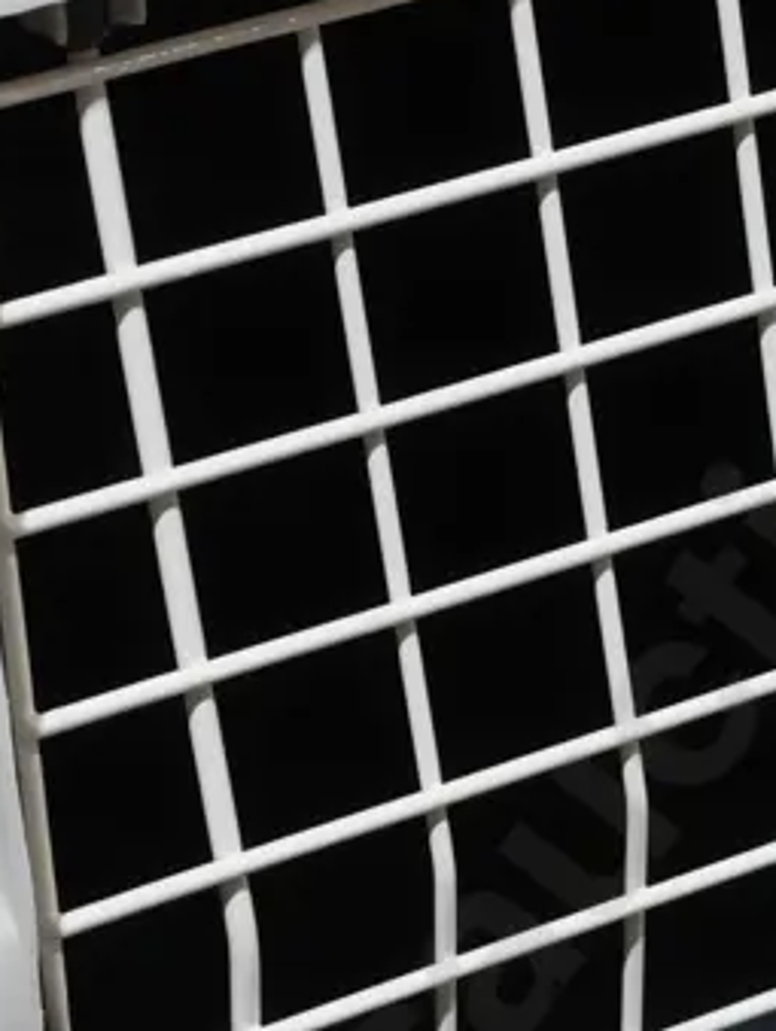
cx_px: 604
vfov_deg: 12.1
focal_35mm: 163
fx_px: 4863
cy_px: 815
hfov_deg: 9.1
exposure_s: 1/60
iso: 800
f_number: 5.3
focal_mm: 27
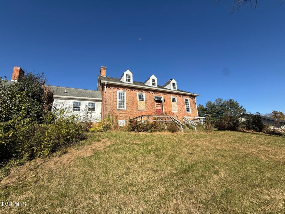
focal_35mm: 14
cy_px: 107
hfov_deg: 102.1
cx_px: 142
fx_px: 115
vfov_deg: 85.7
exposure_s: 1/3125
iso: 50
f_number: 2.2
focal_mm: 2.22
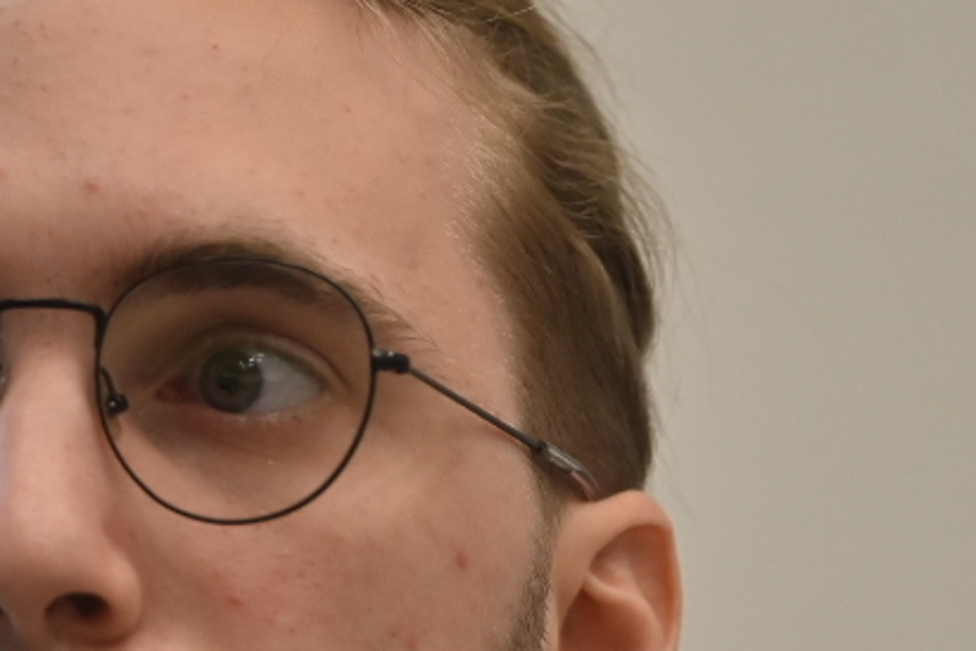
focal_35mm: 710
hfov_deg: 2.9
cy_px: 763
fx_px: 19247
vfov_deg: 1.9
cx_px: 199
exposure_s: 1/400
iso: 400
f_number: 2.8
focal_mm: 180
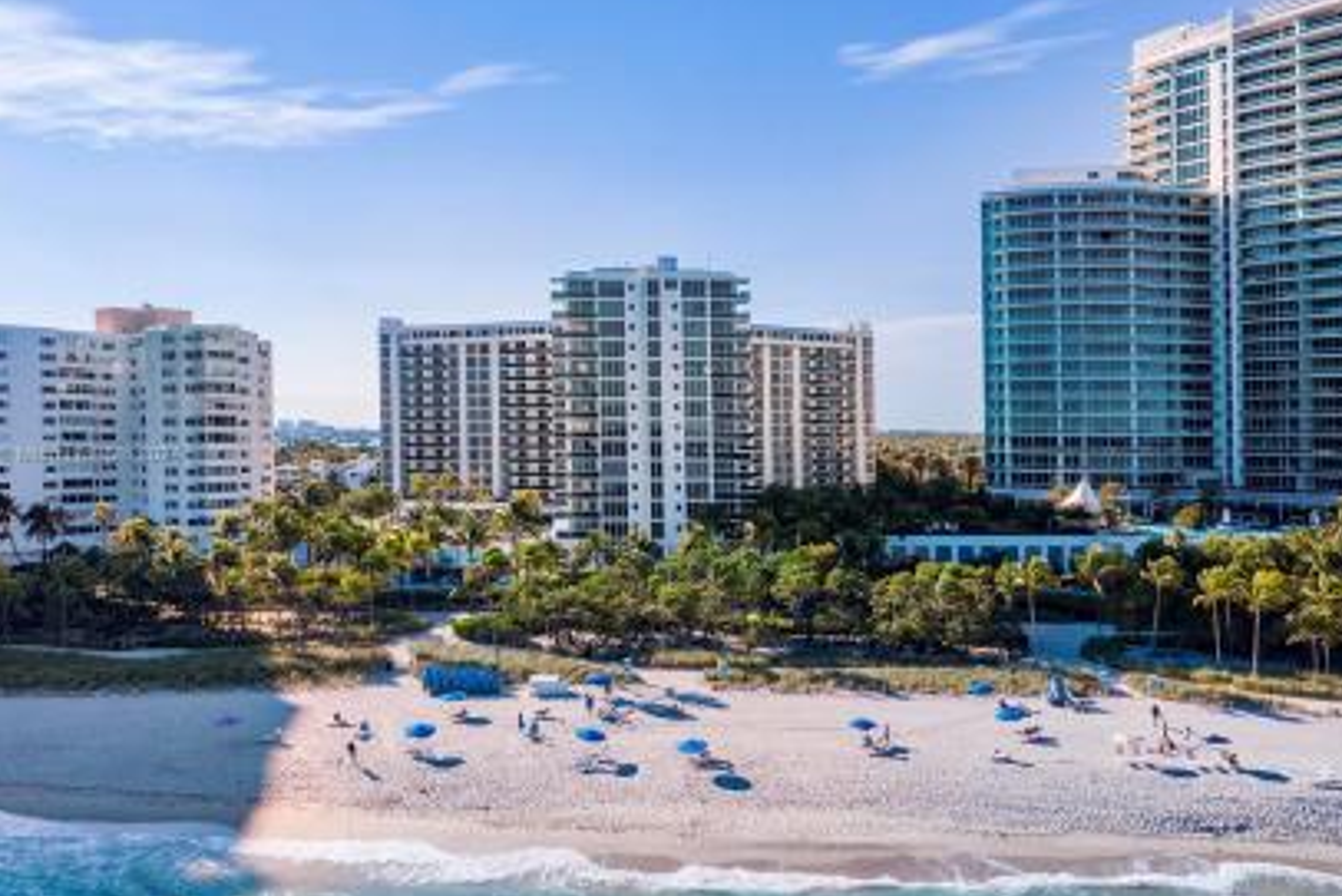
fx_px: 1156
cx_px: 628
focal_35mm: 31
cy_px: 456
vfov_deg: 42.4
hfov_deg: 60.2
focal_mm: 10.26
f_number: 10
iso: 100
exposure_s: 1/240
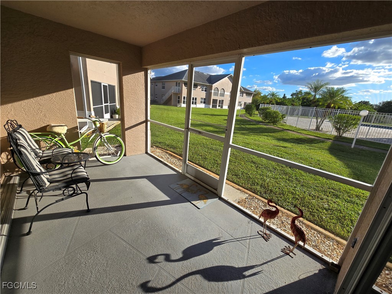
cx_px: 196
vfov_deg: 89.9
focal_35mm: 13
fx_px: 147
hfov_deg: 106.2
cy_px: 147
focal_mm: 2.2
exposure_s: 1/1090
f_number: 2.2
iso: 50
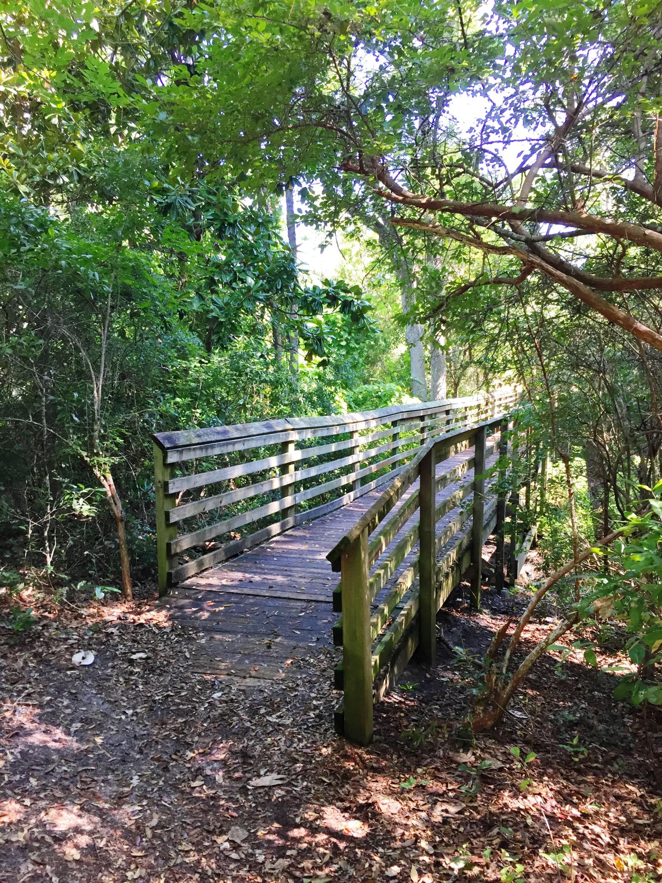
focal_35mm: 29
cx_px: 331
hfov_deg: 48.2
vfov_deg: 61.7
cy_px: 442
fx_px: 739
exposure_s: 1/30
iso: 32
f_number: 2.2
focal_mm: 4.15
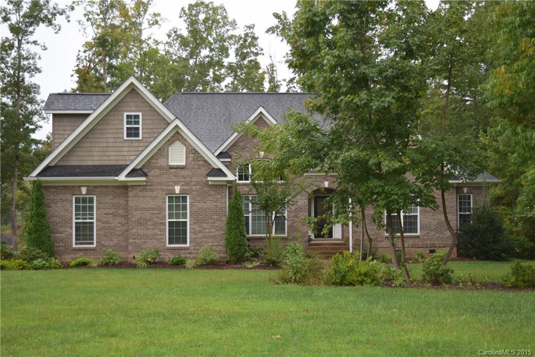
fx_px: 758
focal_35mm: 51
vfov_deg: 26.5
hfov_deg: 38.9
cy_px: 178
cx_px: 268
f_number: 4.5
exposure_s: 1/125
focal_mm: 34
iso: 400
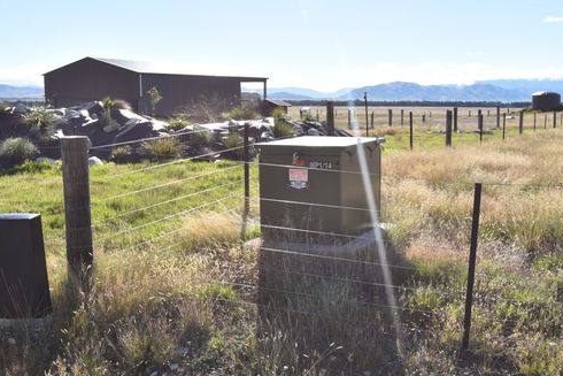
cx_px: 338
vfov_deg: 28.6
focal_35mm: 47
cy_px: 229
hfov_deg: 41.7
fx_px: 735
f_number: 11
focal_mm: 20
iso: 100
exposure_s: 1/200
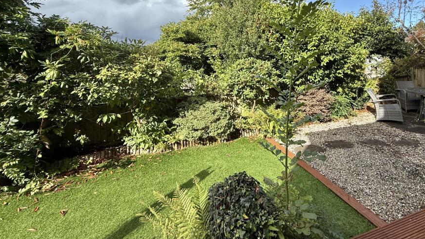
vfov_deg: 58.4
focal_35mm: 18
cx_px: 246
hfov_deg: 91.9
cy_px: 65
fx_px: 203
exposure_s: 1/709
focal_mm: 2.22
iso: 50
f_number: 2.2
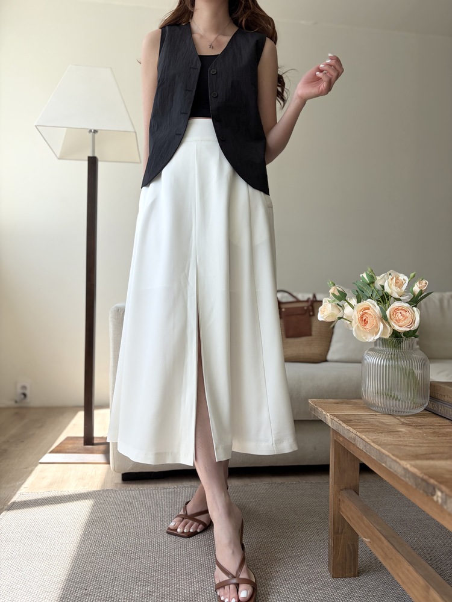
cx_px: 226
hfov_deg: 53.1
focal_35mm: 26
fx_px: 453
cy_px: 301
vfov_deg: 67.3
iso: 50
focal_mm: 5.96
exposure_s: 1/496
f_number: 1.6
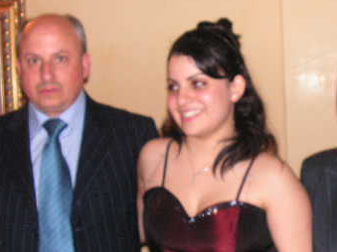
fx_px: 662
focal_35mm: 68
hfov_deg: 28.4
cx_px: 228
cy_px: 160
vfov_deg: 21.5
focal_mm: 6
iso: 200
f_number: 3.2
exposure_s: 1/40
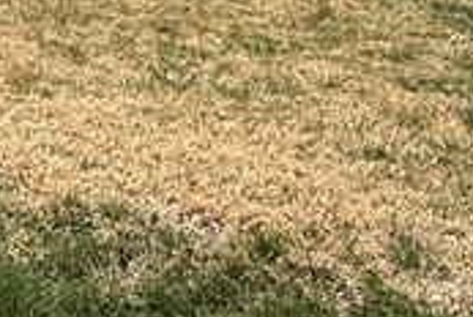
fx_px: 1132
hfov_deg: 21.4
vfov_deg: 13.6
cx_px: -142
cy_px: -314
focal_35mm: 86
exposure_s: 1/4149
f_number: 2.2
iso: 50
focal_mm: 2.22
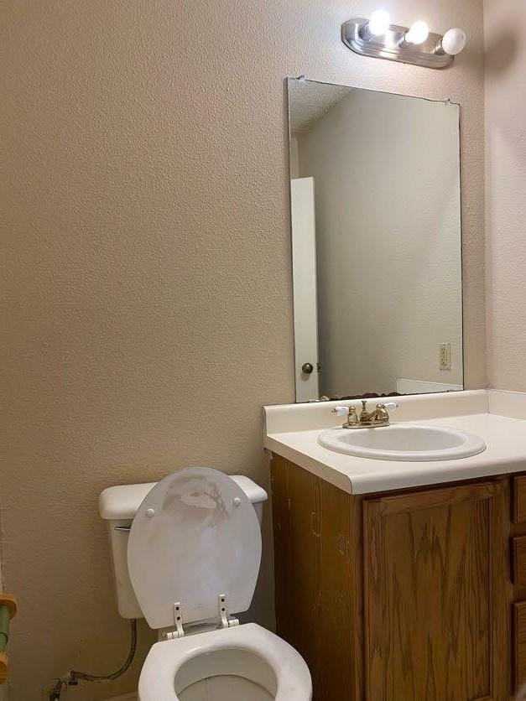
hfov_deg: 53.1
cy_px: 350
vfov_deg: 67.3
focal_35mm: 26
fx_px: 527
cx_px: 263
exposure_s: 1/60
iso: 100
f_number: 1.8
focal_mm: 4.25
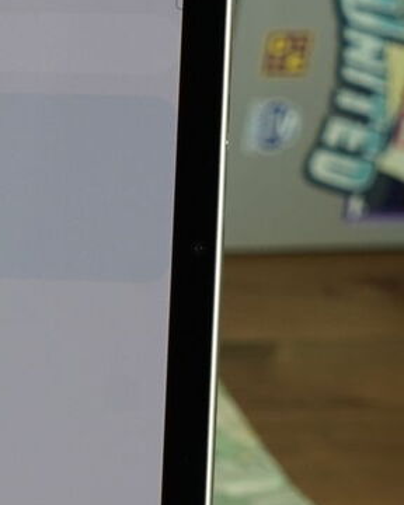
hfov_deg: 6.8
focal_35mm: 220
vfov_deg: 8.8
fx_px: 3288
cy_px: 307
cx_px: -426
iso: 800
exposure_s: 1/160
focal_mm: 44
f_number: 6.3
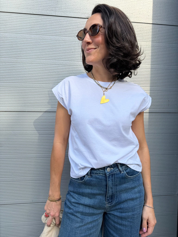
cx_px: 89
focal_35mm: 24
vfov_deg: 71.6
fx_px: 165
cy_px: 118
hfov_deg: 56.8
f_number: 1.78
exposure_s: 1/1106
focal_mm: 6.76
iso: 80
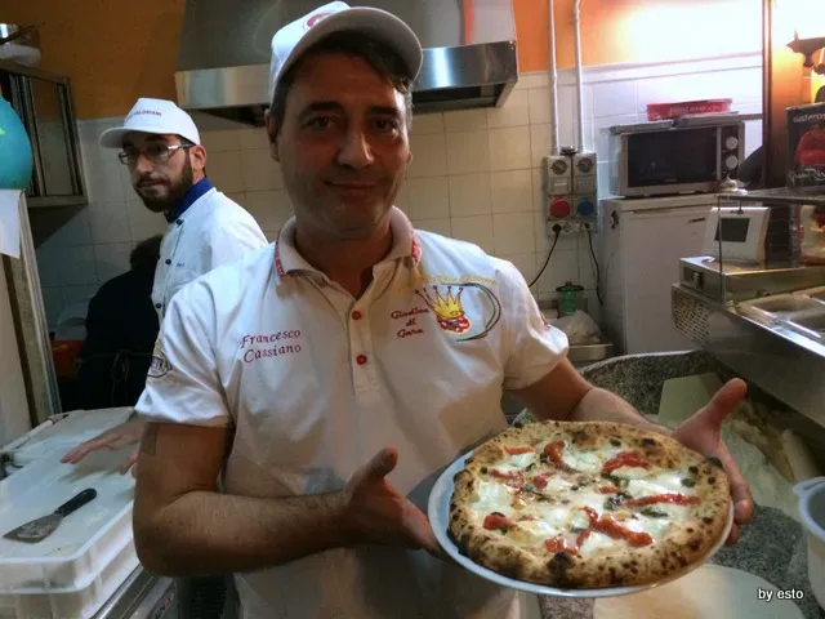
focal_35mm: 29
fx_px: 691
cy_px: 310
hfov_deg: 61.7
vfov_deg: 48.2
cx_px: 412
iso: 320
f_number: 2.2
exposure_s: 1/25
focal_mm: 4.15
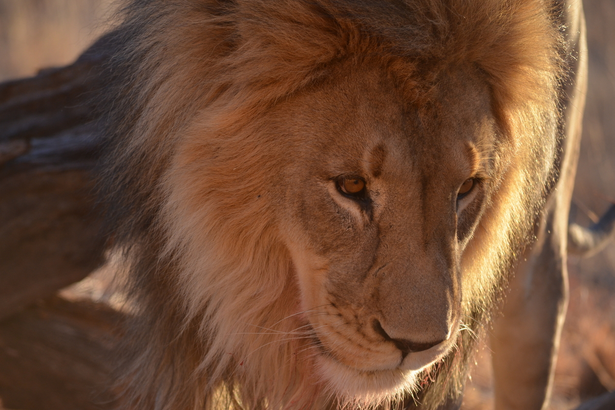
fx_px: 5723
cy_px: 208
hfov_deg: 6.2
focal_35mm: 335
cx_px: 308
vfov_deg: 4.1
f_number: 5.6
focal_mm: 210
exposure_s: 1/500
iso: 400
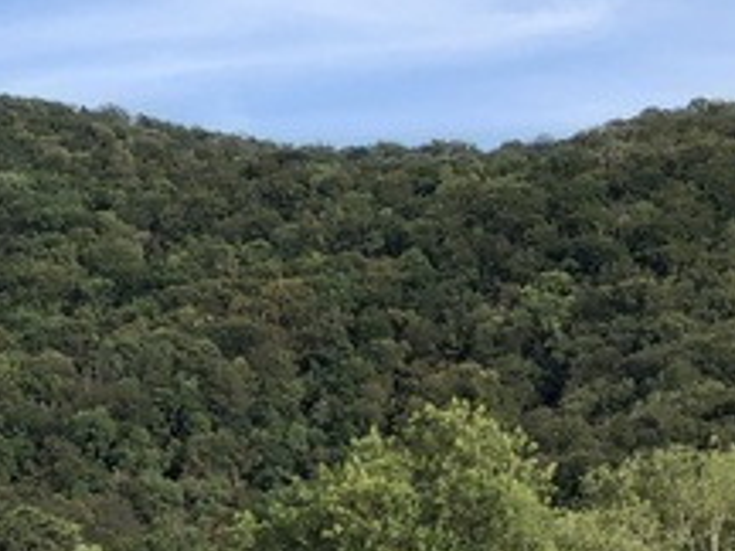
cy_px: 772
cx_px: -687
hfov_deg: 13.1
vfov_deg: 10.8
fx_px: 2824
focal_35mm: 133
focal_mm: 3.99
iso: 20
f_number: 1.8
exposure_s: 1/1091
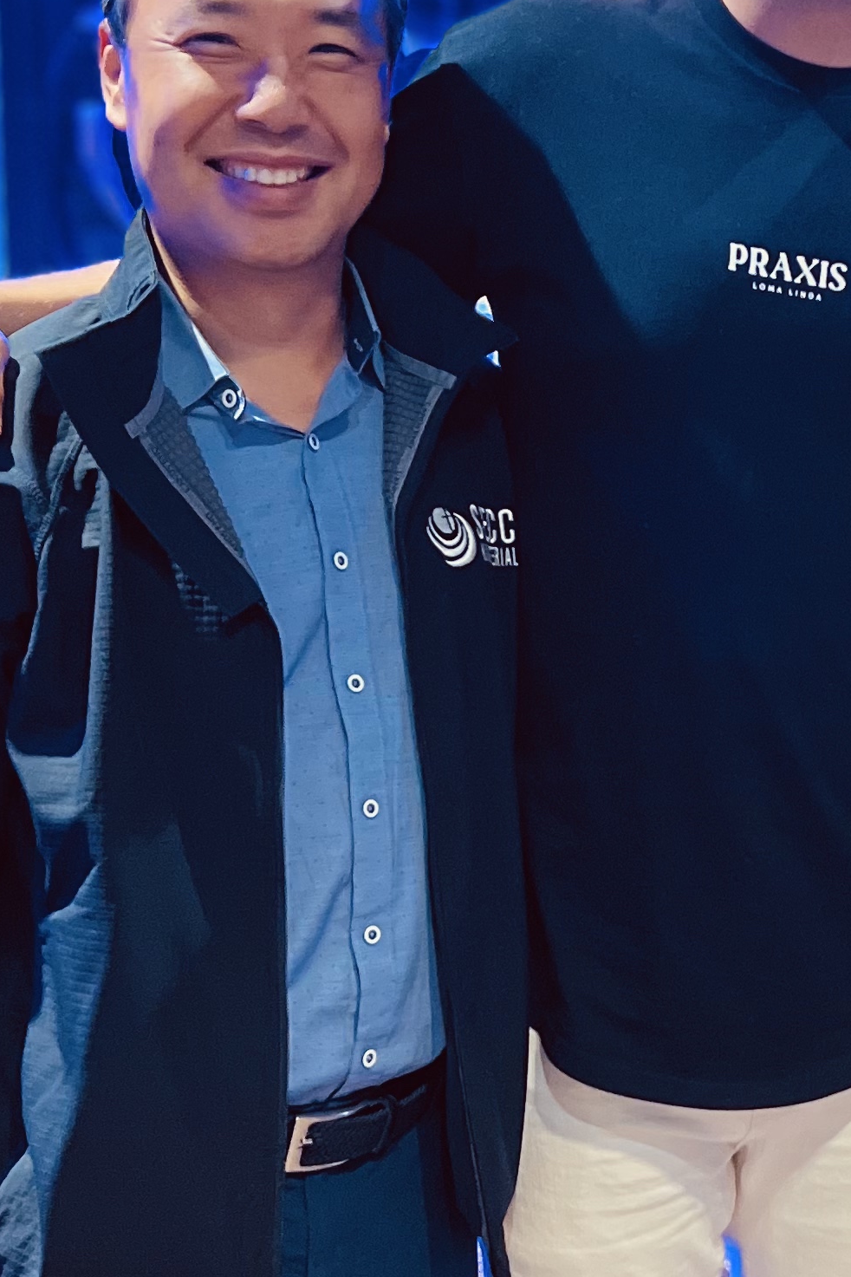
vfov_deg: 27.3
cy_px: 584
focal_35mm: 74
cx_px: 889
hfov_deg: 17.9
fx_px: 2624
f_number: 1.5
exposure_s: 1/40
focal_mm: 5.7
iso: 500
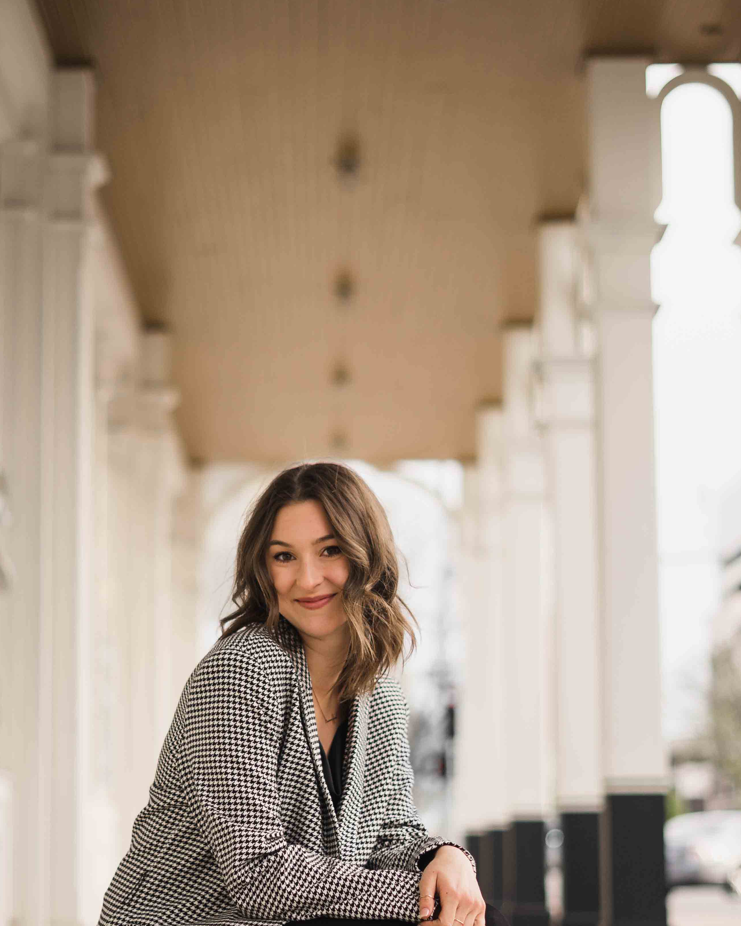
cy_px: 592
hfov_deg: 17.6
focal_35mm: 87
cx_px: 305
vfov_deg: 21.9
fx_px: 2385
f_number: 1.8
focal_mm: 50
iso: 100
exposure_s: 1/800
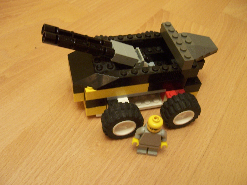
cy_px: 92
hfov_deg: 51.4
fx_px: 257
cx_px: 124
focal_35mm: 36
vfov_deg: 39.7
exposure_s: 1/10
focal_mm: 6.2
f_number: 2.8
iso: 160
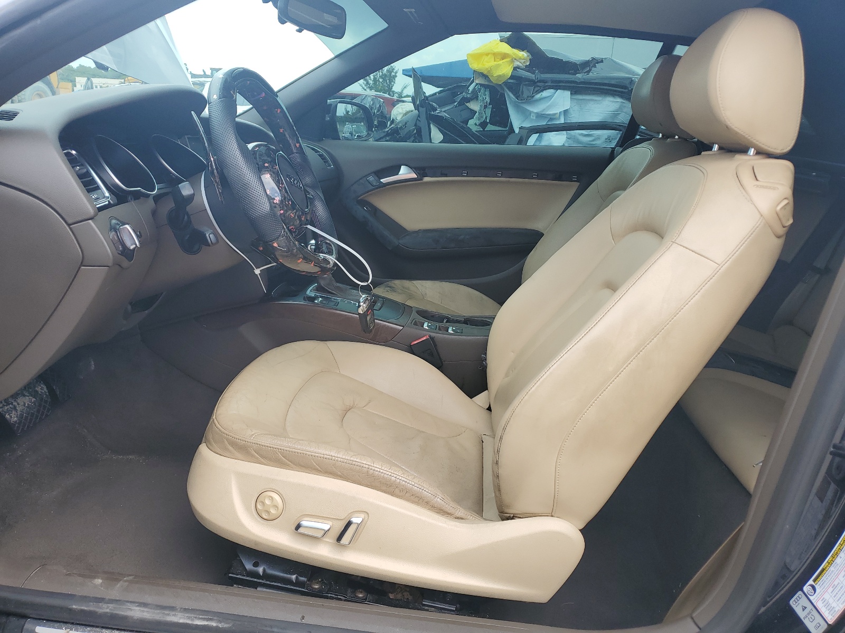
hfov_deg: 67.3
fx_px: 635
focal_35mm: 26
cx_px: 422
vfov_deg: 53.1
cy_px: 316
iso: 50
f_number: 1.5
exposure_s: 1/500
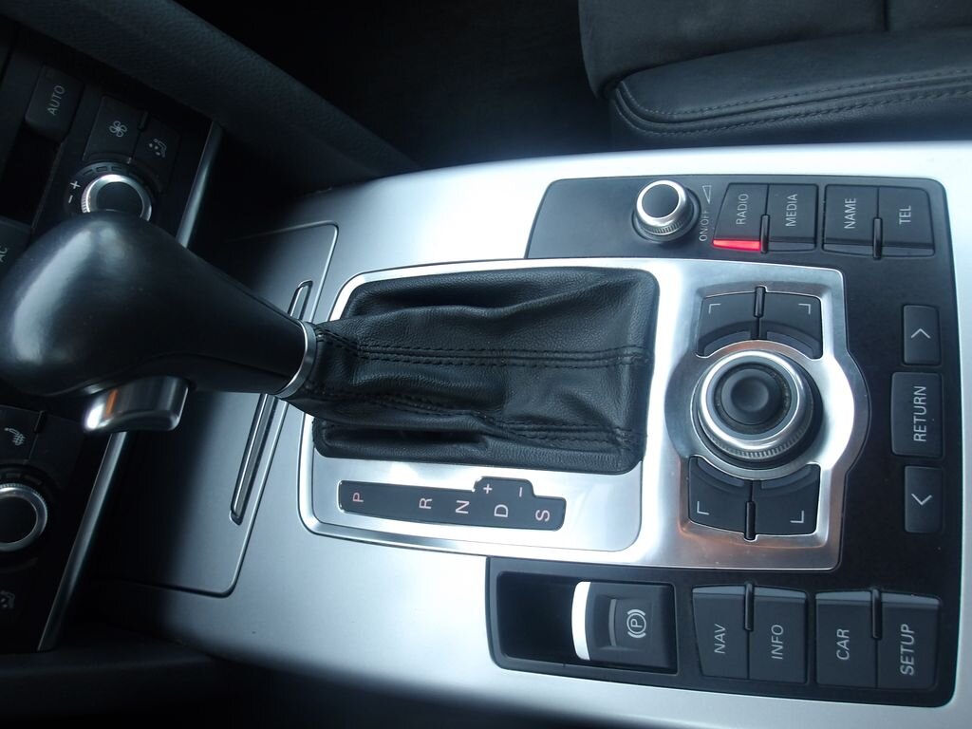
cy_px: 364
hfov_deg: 65.3
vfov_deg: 51.4
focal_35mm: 27
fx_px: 758
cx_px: 486
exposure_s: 1/39
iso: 100
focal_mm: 4.9
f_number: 3
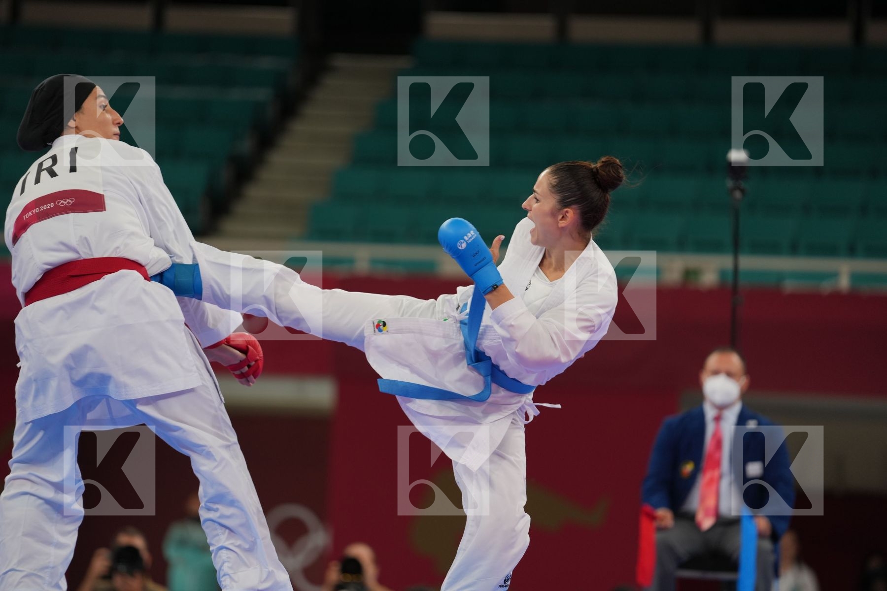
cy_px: 296
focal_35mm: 200
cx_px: 444
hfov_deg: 10.3
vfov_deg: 6.9
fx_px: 4927
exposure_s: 1/1000
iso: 500
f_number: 2.8
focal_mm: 200
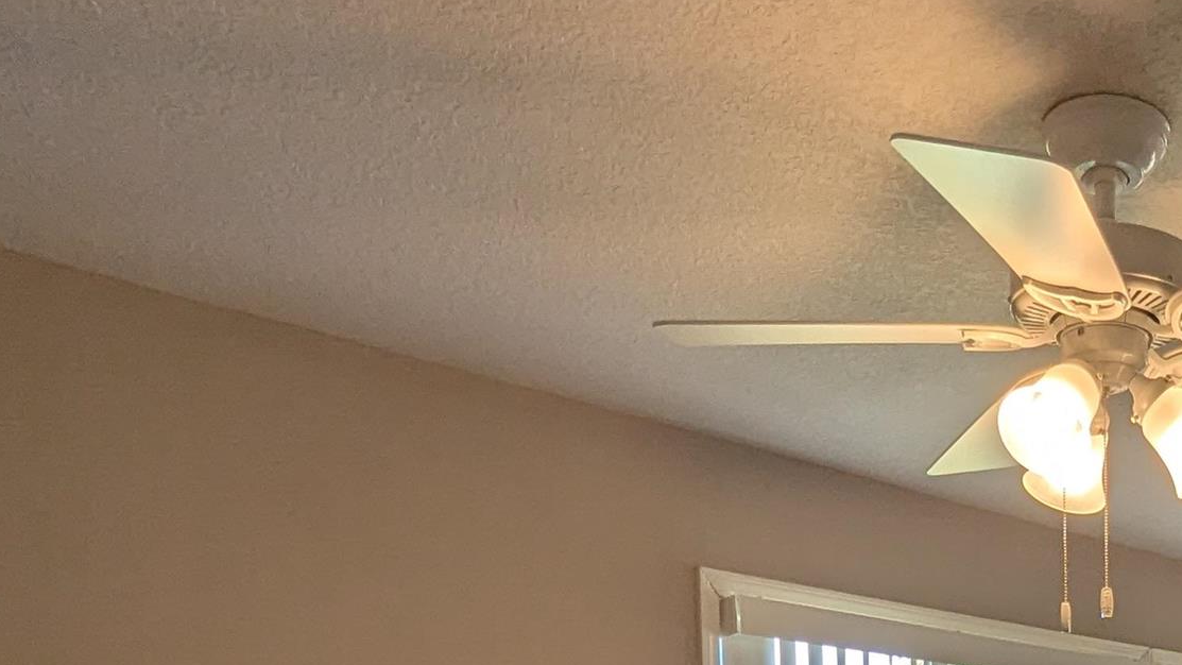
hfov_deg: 45.4
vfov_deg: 24.3
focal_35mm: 39
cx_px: 1120
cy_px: 976
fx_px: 1222
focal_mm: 1.95
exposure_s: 1/128
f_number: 2.2
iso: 50
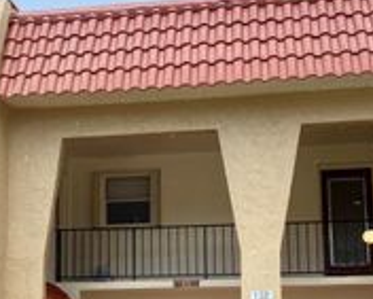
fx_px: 795
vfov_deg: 21.0
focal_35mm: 72
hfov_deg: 26.3
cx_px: 131
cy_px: 247
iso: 32
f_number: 1.8
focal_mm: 4.25
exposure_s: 1/1362
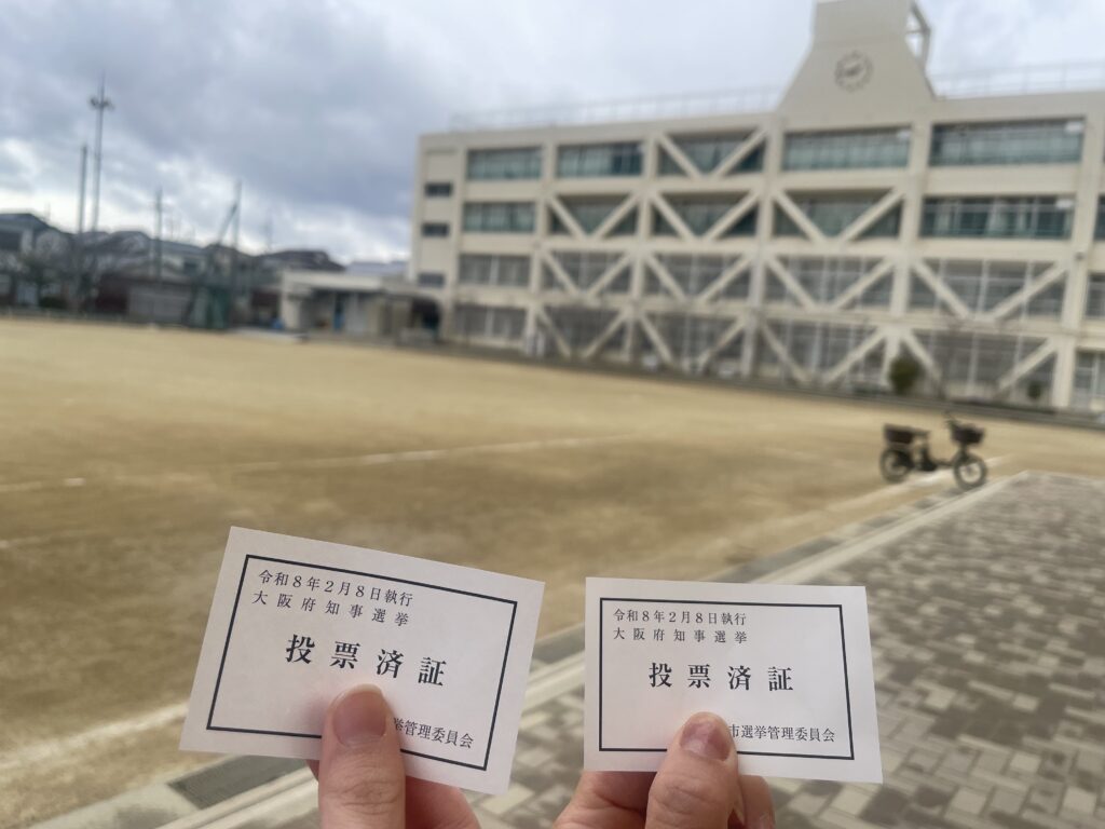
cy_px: 414
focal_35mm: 26
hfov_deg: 67.3
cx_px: 552
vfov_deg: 53.1
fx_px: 830
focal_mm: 4.2
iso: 32
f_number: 1.6
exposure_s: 1/1984
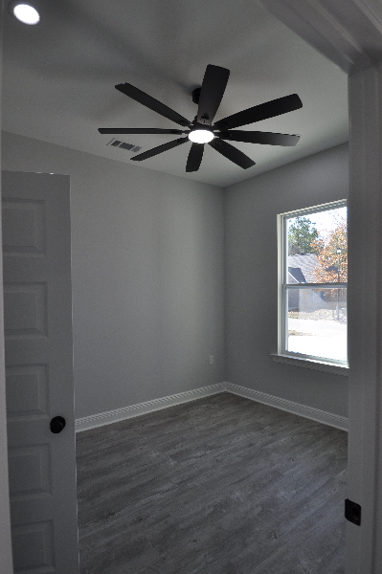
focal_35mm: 20
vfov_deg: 85.5
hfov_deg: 63.1
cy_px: 287
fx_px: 311
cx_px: 191
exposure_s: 1/125
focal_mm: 13
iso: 250
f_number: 5.6
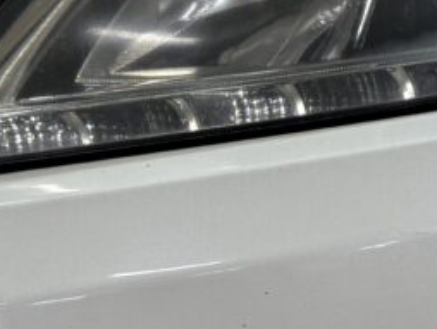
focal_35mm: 102
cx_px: 437
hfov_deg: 18.7
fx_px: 1289
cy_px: 238
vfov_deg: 14.5
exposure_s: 1/100
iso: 100
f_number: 1.78
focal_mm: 6.76
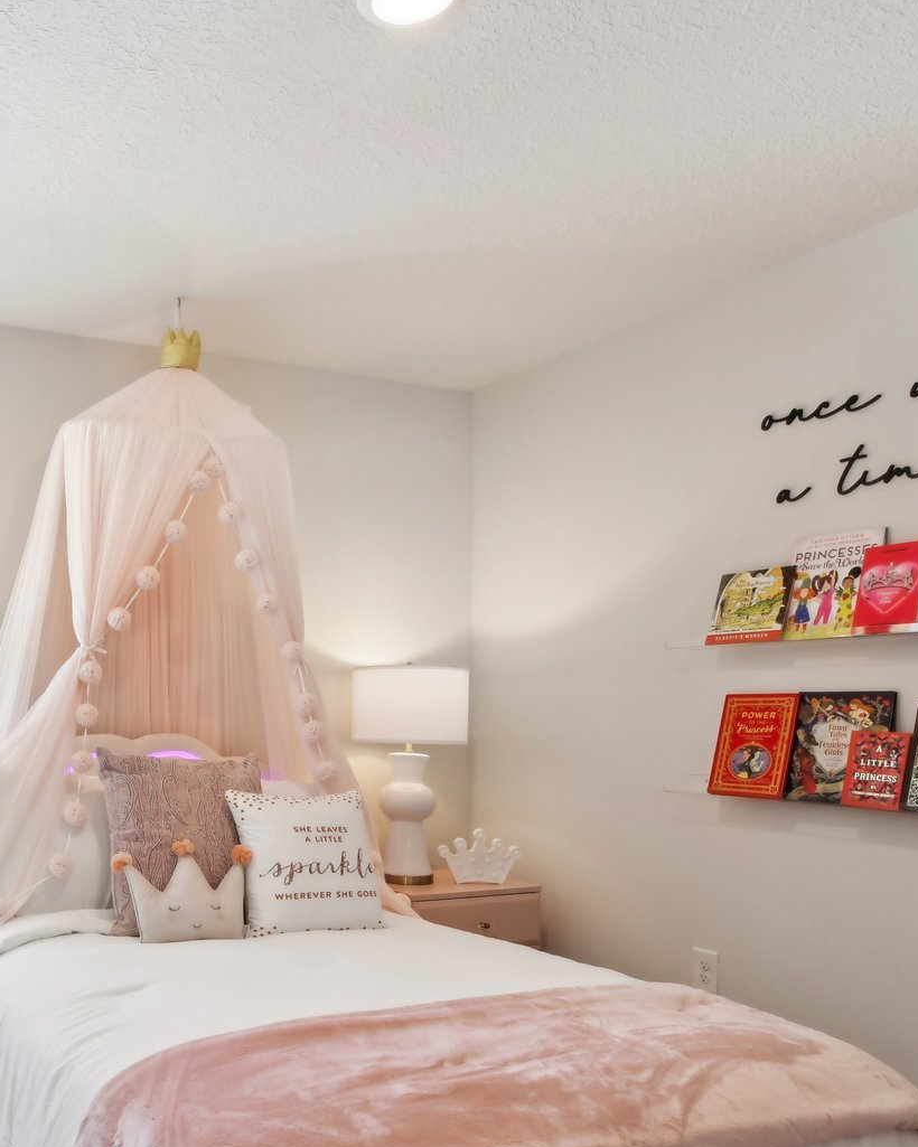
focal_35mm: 30
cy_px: 725
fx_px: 1019
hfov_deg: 43.3
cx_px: 54
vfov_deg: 58.0
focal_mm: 16
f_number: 8
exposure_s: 1/50
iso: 400
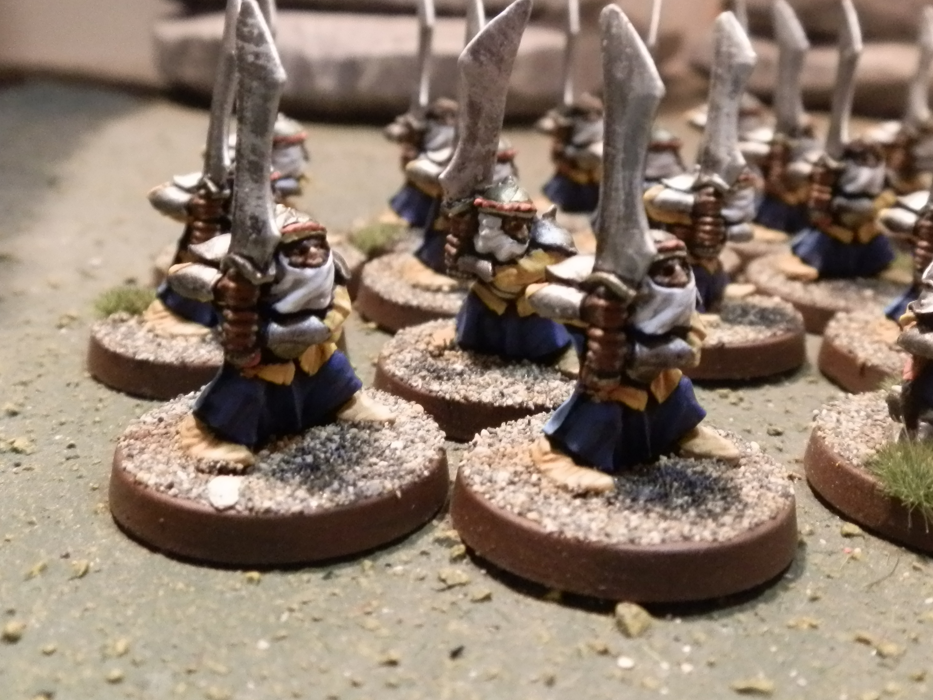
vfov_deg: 34.7
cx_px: 520
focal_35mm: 41
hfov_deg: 45.7
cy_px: 222
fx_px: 1105
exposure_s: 1/60
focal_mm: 5
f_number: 3.1
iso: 400
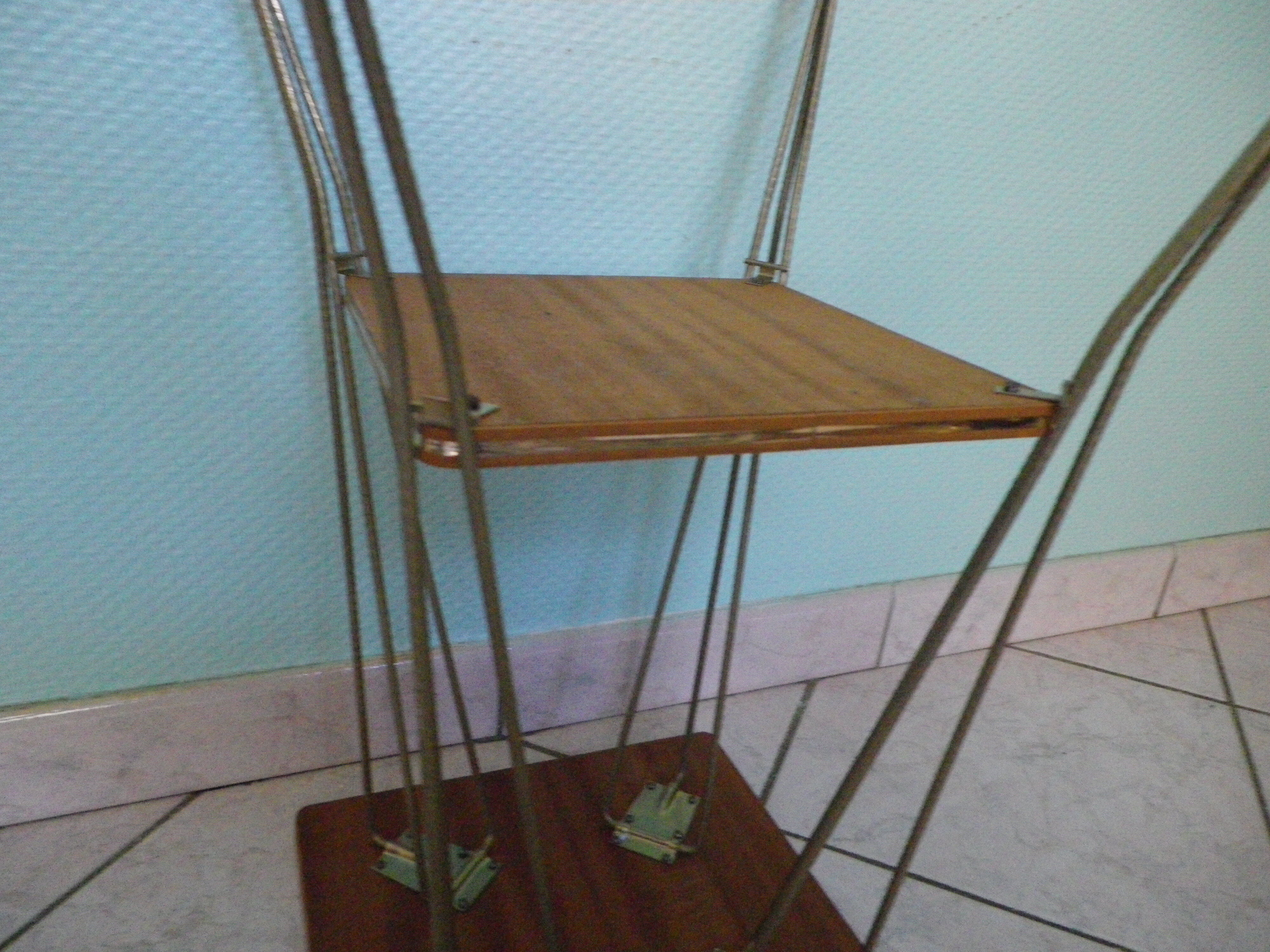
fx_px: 1027
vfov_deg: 49.7
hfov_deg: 63.4
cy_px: 476
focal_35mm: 28
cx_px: 635
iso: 800
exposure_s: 1/40
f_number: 2.6
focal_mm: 4.9
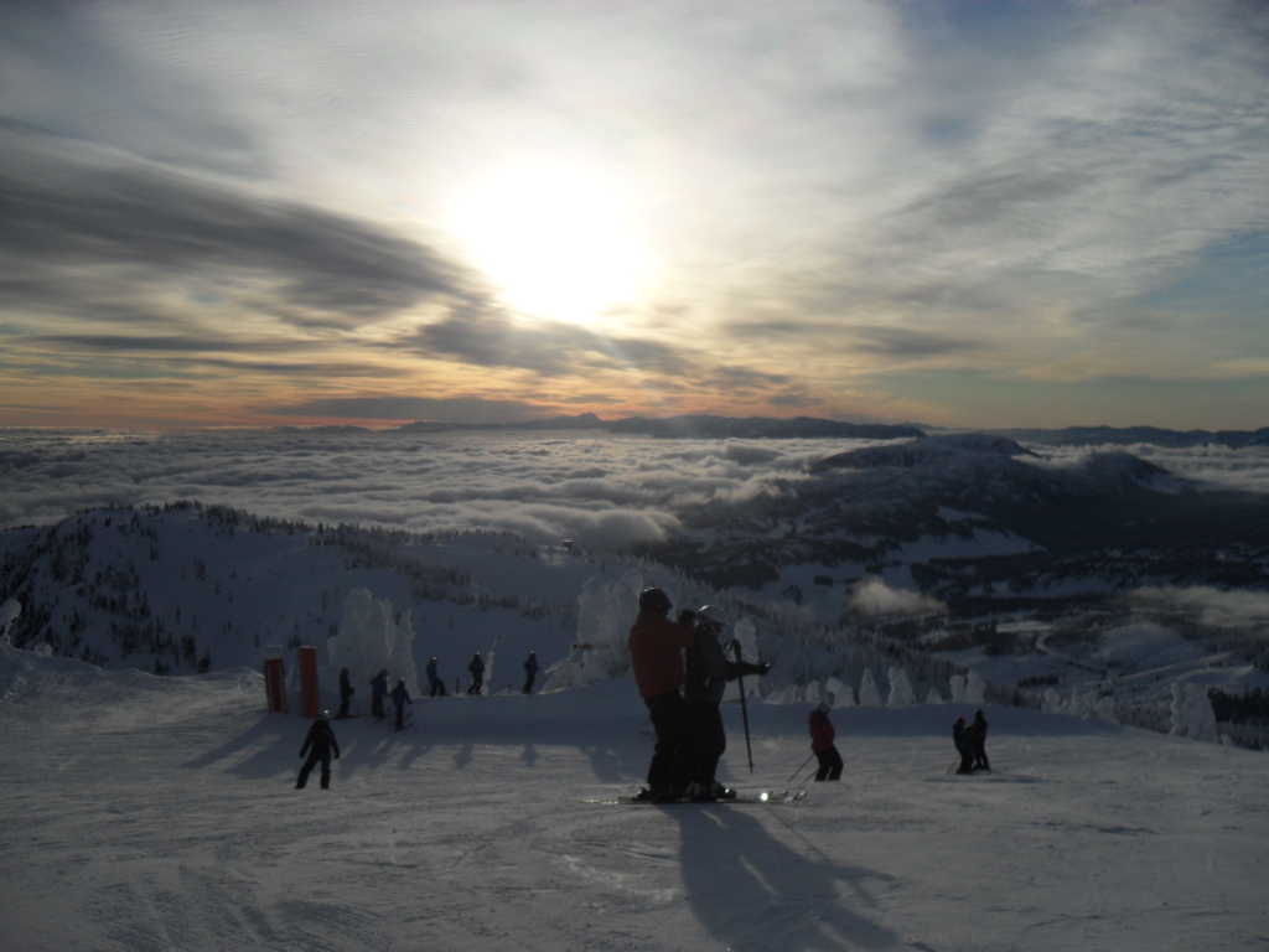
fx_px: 1283
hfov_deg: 52.6
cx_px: 634
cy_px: 476
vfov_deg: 40.7
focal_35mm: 35
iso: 100
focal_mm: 6.2
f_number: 8.9
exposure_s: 1/350
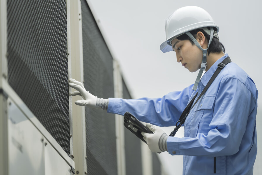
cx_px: 131
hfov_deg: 10.3
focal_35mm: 200
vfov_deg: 6.9
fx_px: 1455
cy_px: 88
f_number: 2.8
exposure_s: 1/200
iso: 100
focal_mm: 200
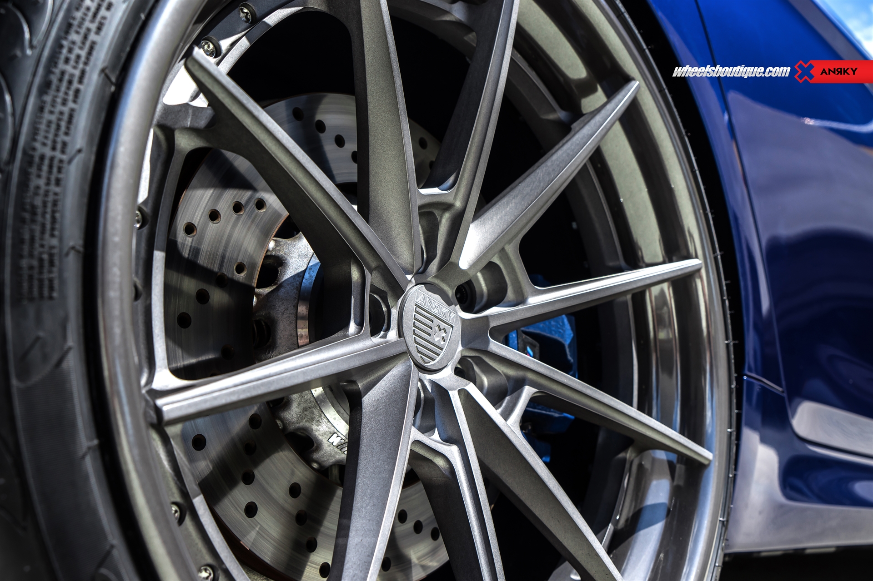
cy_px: 290
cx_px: 436
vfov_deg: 36.9
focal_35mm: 36
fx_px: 873
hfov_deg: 53.1
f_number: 6.3
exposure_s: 1/250
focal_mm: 36
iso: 125
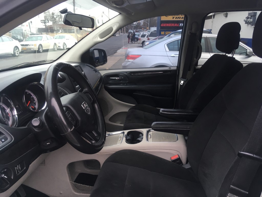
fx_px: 219
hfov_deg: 61.7
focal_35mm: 29
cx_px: 131
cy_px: 98
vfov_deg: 48.2
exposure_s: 1/40
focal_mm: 4.15
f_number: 2.2
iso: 25
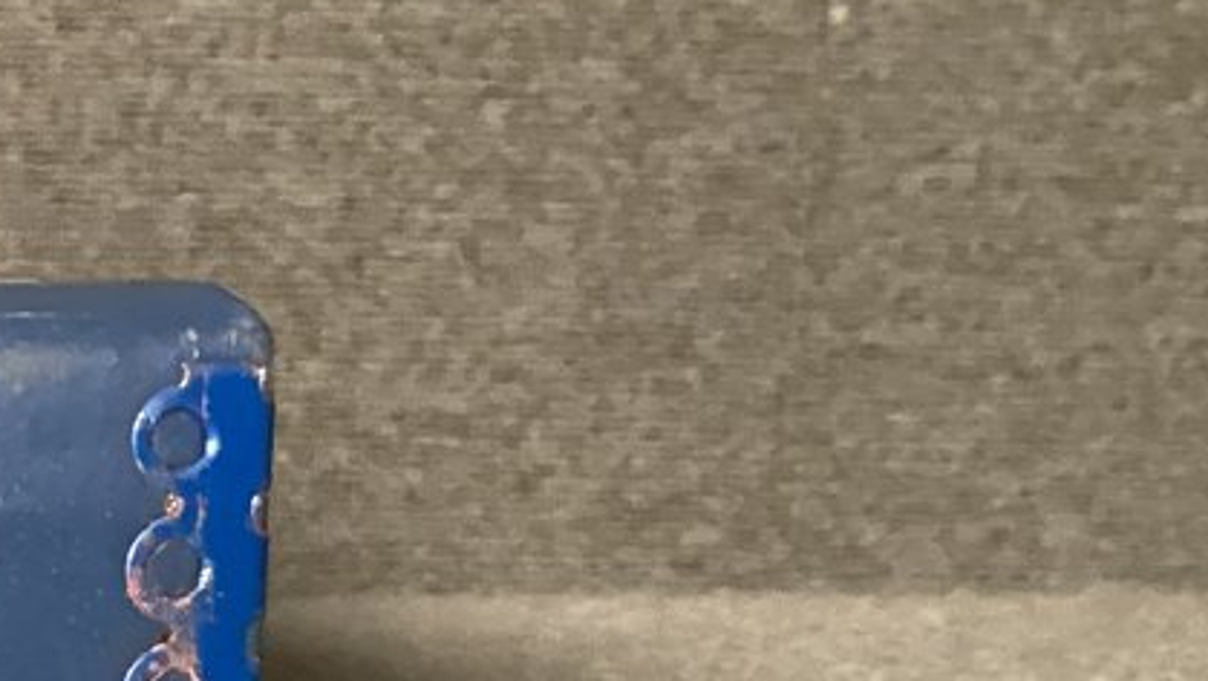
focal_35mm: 122
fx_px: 3909
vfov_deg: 9.9
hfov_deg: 15.6
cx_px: -812
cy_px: 726
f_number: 2.4
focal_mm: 3.3
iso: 320
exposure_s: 1/40
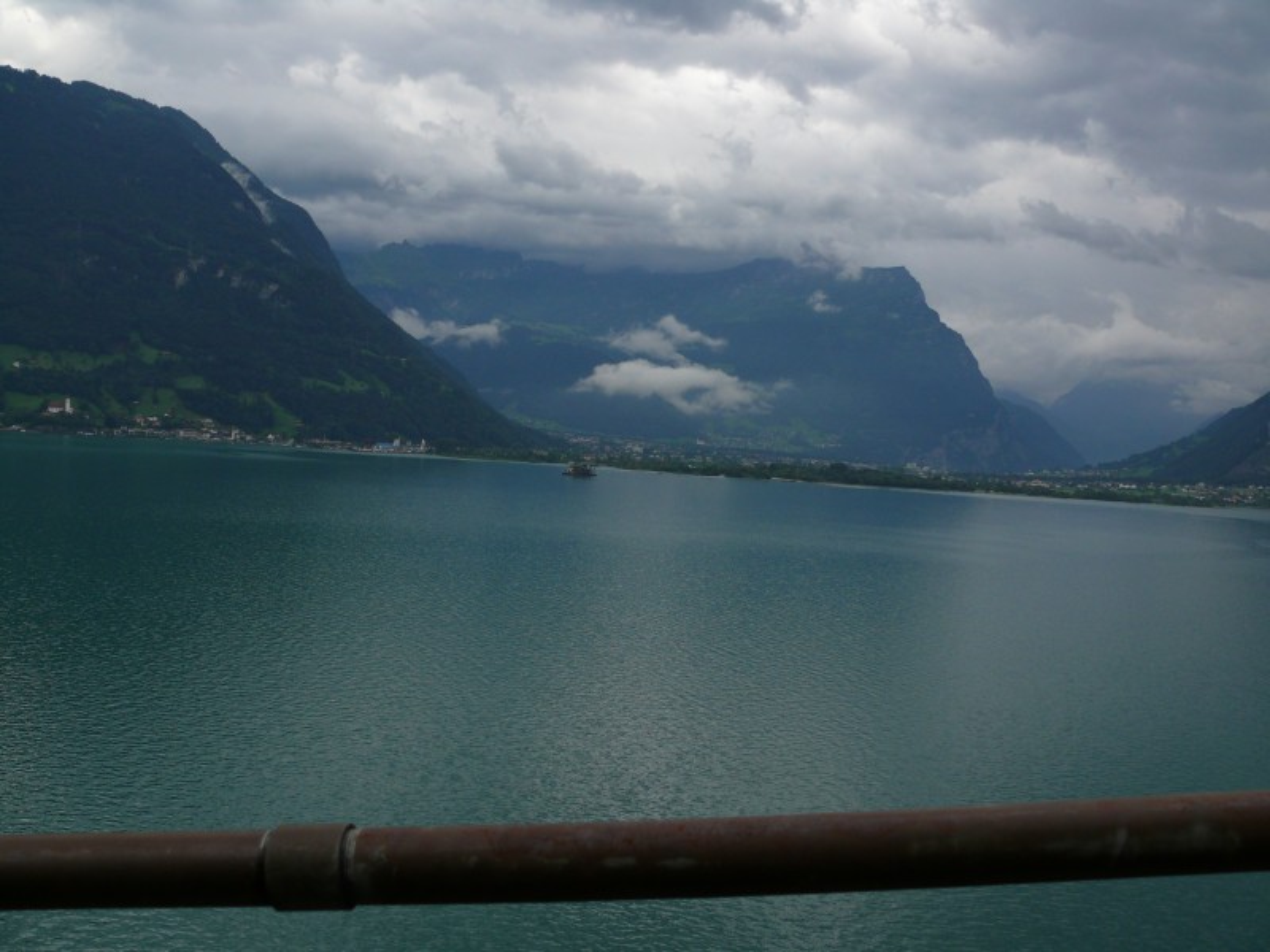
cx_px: 635
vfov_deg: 40.7
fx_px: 1284
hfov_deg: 52.6
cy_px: 476
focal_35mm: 35
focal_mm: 7.4
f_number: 4
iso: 100
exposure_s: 1/250
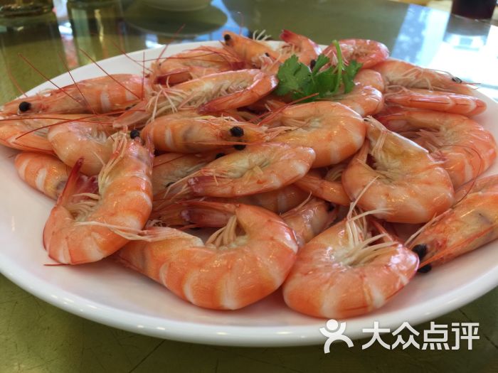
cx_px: 249
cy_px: 186
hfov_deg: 61.7
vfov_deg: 48.2
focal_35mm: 29
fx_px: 417
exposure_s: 1/33
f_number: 2.2
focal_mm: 4.15
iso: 32
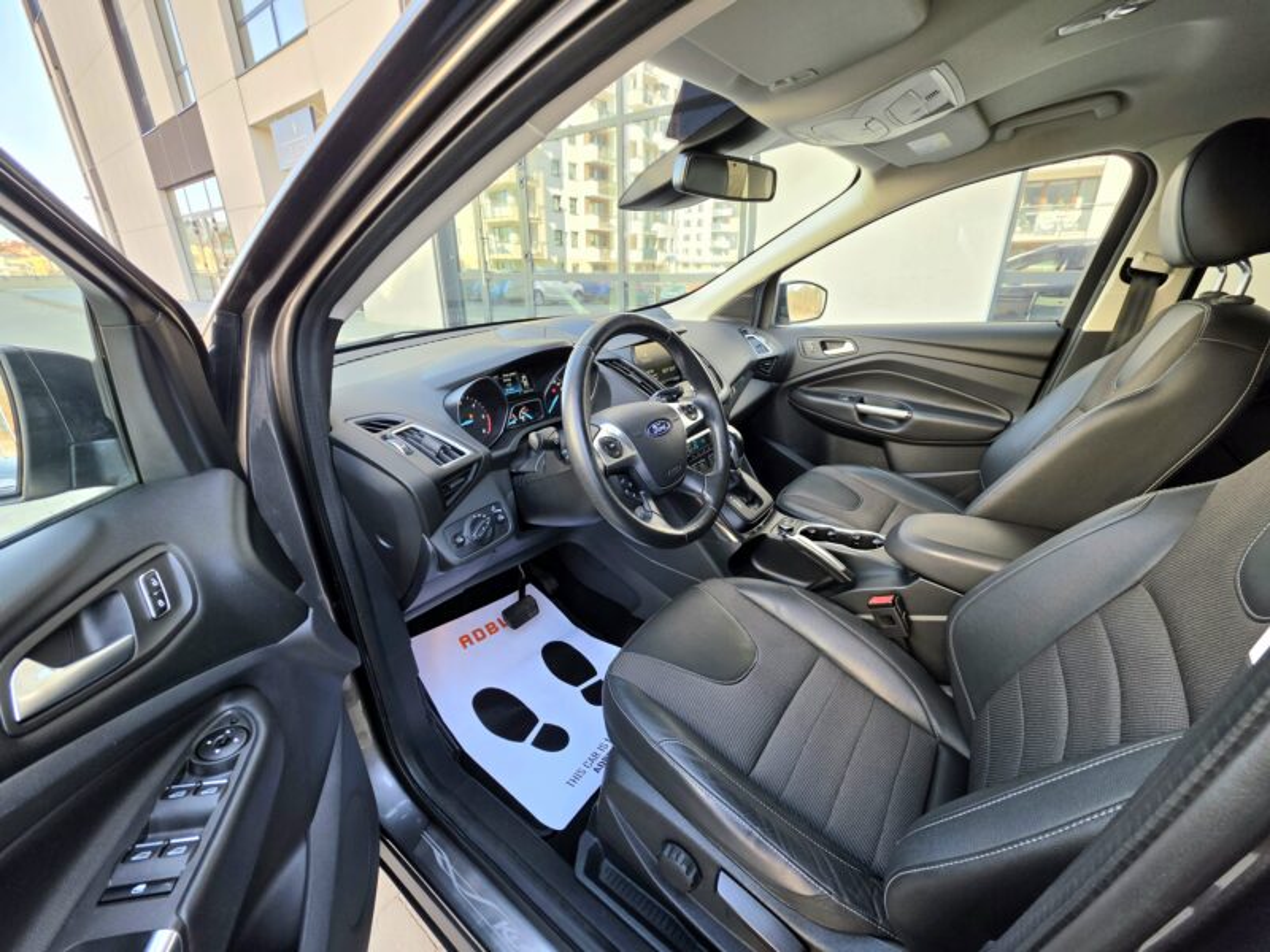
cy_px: 476
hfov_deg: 106.2
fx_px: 477
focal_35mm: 13
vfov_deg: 89.9
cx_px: 635
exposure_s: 1/101
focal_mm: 2.2
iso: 25
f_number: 1.9
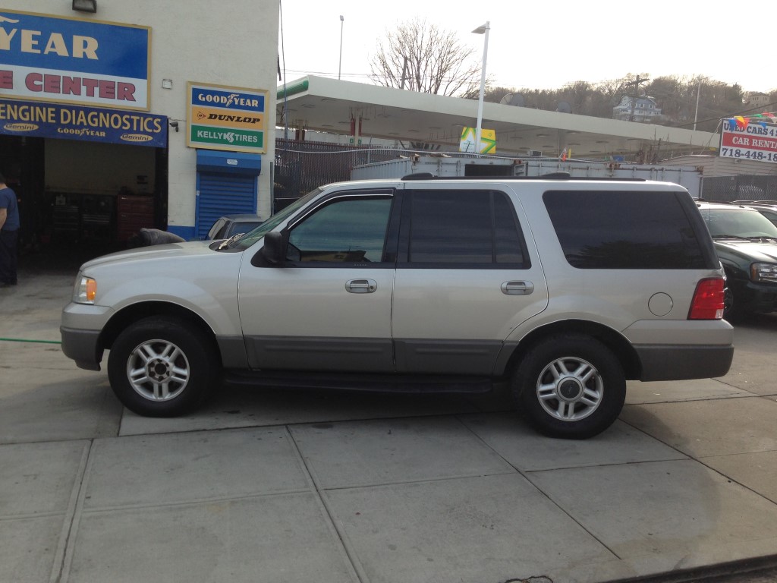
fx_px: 741
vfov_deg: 42.9
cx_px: 388
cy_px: 292
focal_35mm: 33
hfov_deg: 55.4
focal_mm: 4.12
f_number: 2.4
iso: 50
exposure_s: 1/723
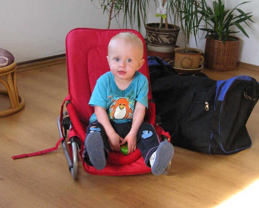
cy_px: 91
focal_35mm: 62
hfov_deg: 30.5
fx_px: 475
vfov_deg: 24.6
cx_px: 130
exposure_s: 1/45
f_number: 3.3
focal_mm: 7.8
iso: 125
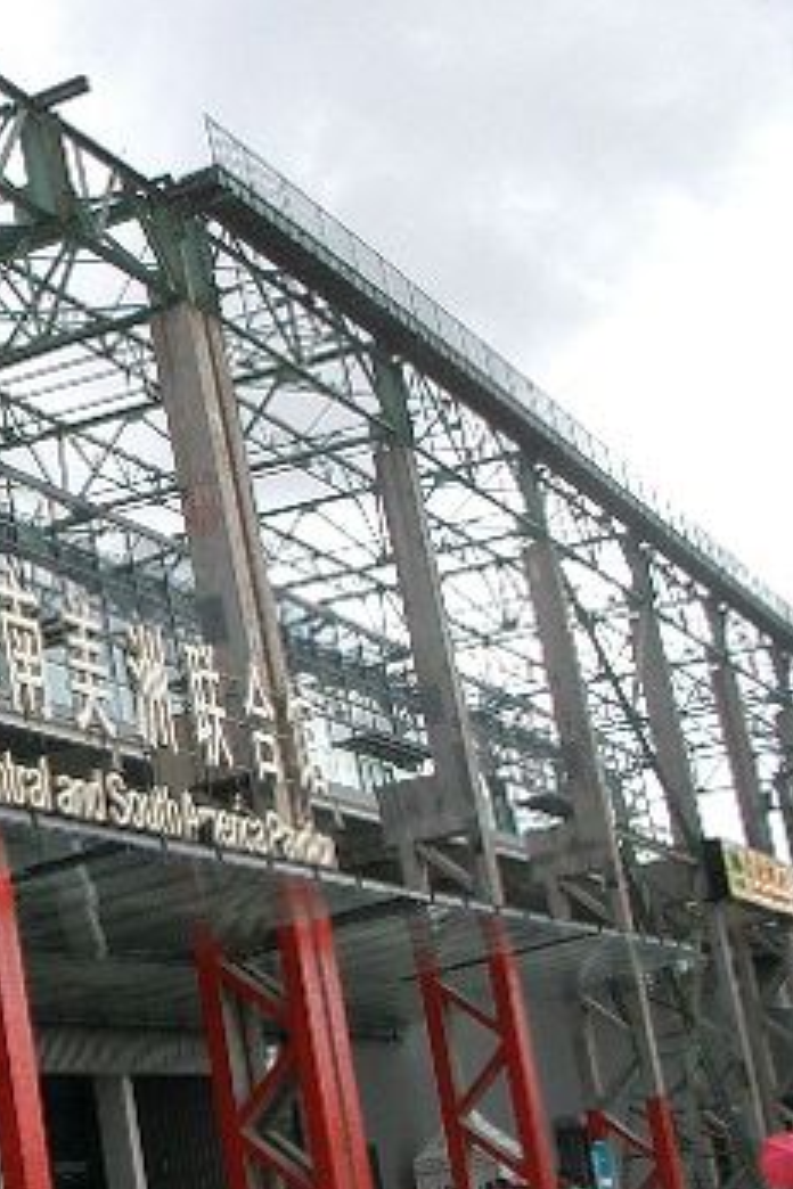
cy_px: 603
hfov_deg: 18.5
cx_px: -253
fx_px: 2247
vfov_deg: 29.7
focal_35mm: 68
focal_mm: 5.8
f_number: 4.3
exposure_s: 1/250
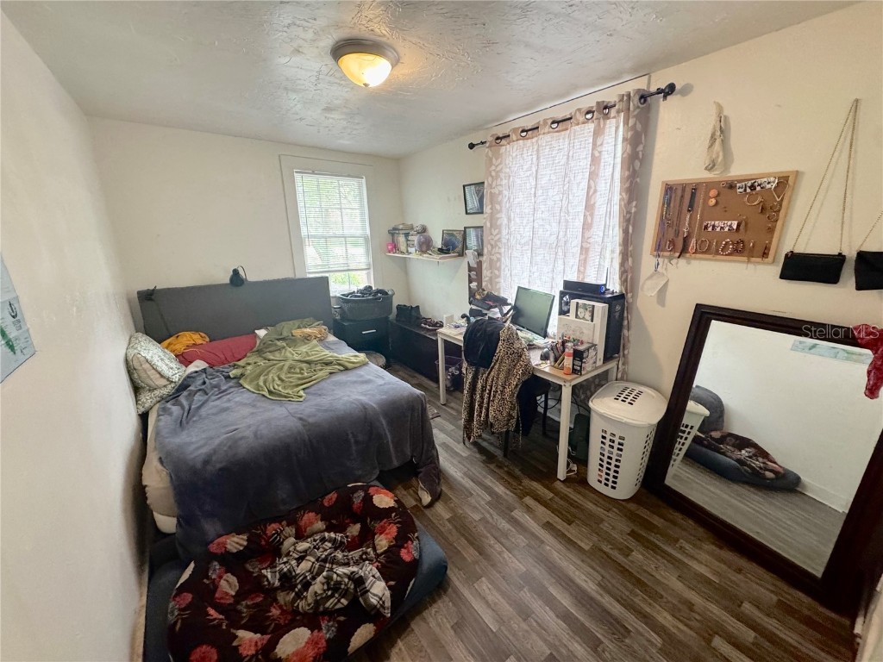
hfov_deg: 102.1
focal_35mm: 14
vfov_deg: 85.7
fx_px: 357
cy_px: 331
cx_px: 442
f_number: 2.2
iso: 320
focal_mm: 2.22
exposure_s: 1/60
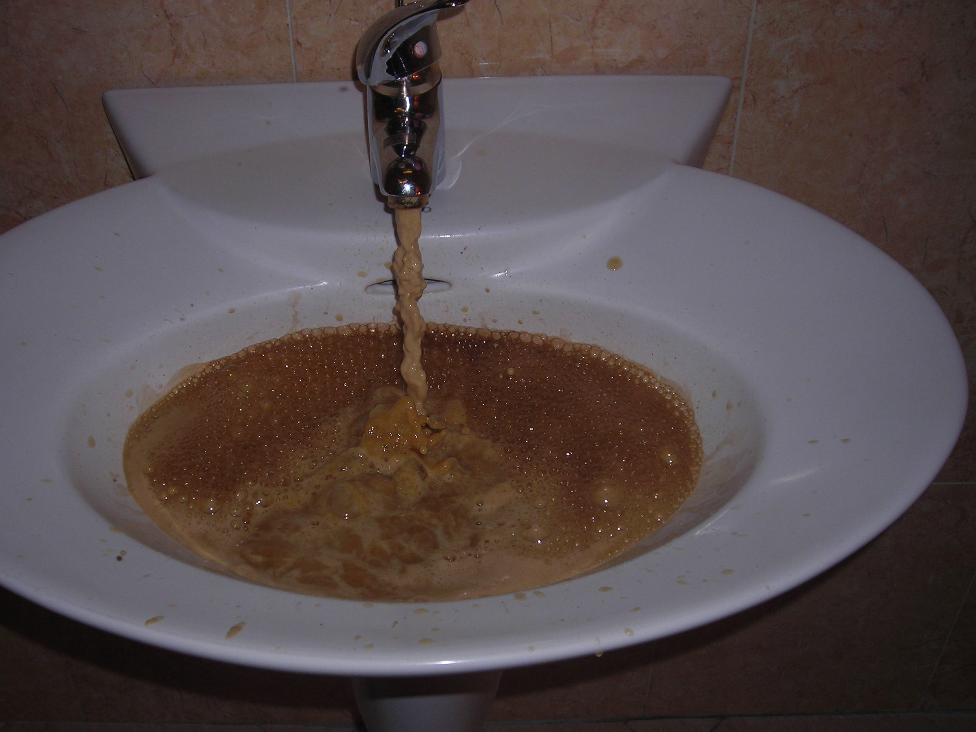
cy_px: 409
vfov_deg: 33.6
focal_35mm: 43
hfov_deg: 43.8
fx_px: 1212
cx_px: 435
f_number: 3.2
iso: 50
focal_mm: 6.3
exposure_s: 1/60.1
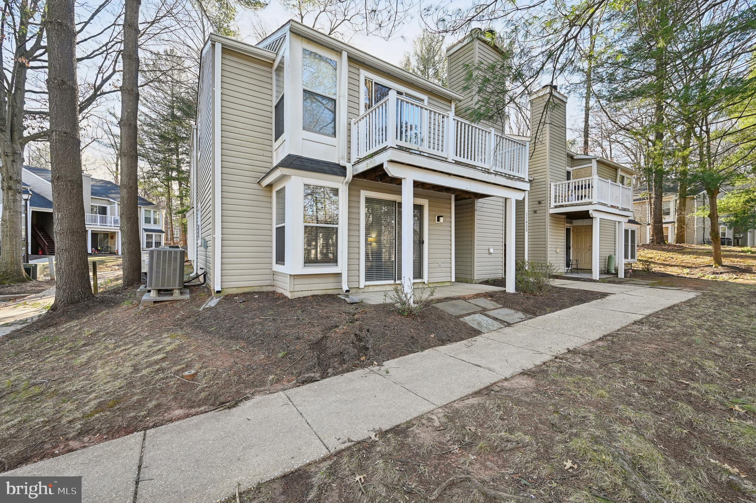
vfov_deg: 81.1
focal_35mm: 14
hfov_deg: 104.3
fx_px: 294
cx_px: 378
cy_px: 252
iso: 100
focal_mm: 14
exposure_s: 1/25
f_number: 8
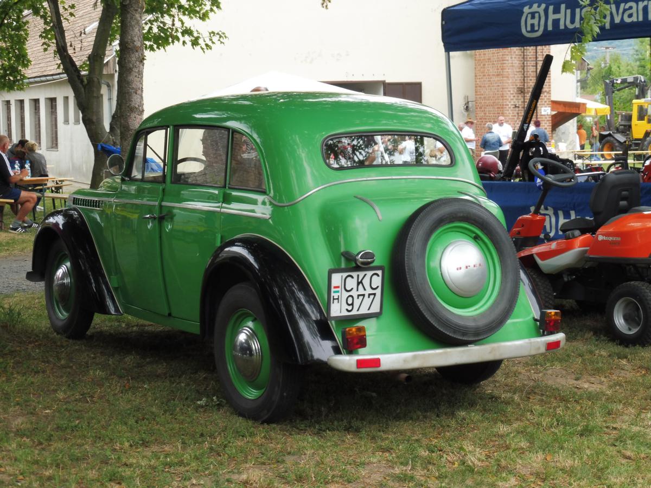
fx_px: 1410
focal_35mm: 75
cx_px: 326
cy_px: 244
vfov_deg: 19.6
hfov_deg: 26.0
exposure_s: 1/100
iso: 100
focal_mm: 13.3
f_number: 5
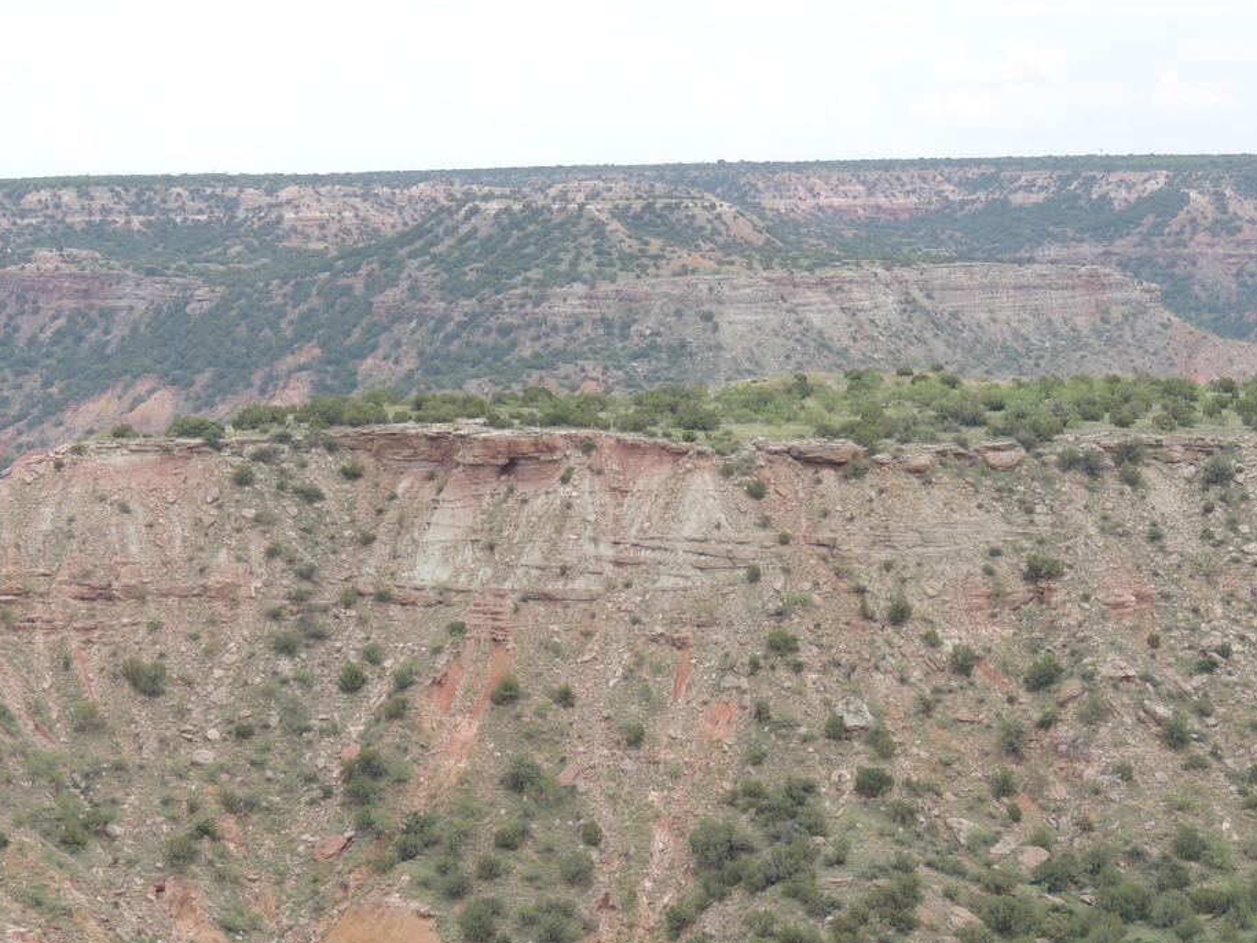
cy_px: 654
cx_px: 627
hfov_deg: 16.5
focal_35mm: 119
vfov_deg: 12.4
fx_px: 4322
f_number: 4
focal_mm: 15.1
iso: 100
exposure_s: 1/400
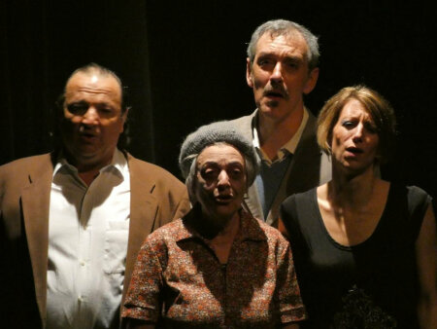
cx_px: 218
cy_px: 164
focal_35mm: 274
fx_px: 3461
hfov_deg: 7.2
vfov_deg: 5.4
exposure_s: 1/60
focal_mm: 49.1
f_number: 5.5
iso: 1600
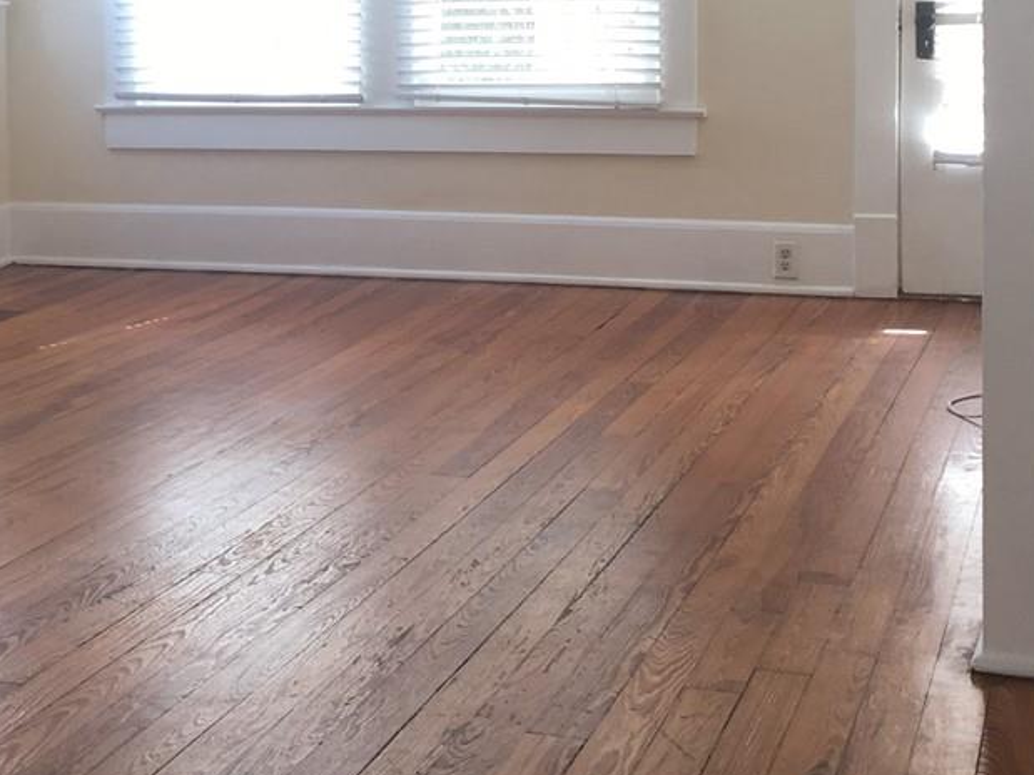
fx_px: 2240
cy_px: 117
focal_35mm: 75
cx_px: 200
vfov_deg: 19.4
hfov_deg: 25.5
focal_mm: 4.15
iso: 25
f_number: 2.2
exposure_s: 1/30
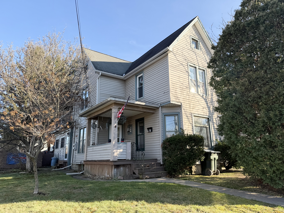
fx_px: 197
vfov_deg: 56.8
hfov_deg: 71.6
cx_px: 142
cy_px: 106
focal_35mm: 24
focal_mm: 6.76
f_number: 1.78
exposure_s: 1/1211
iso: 80
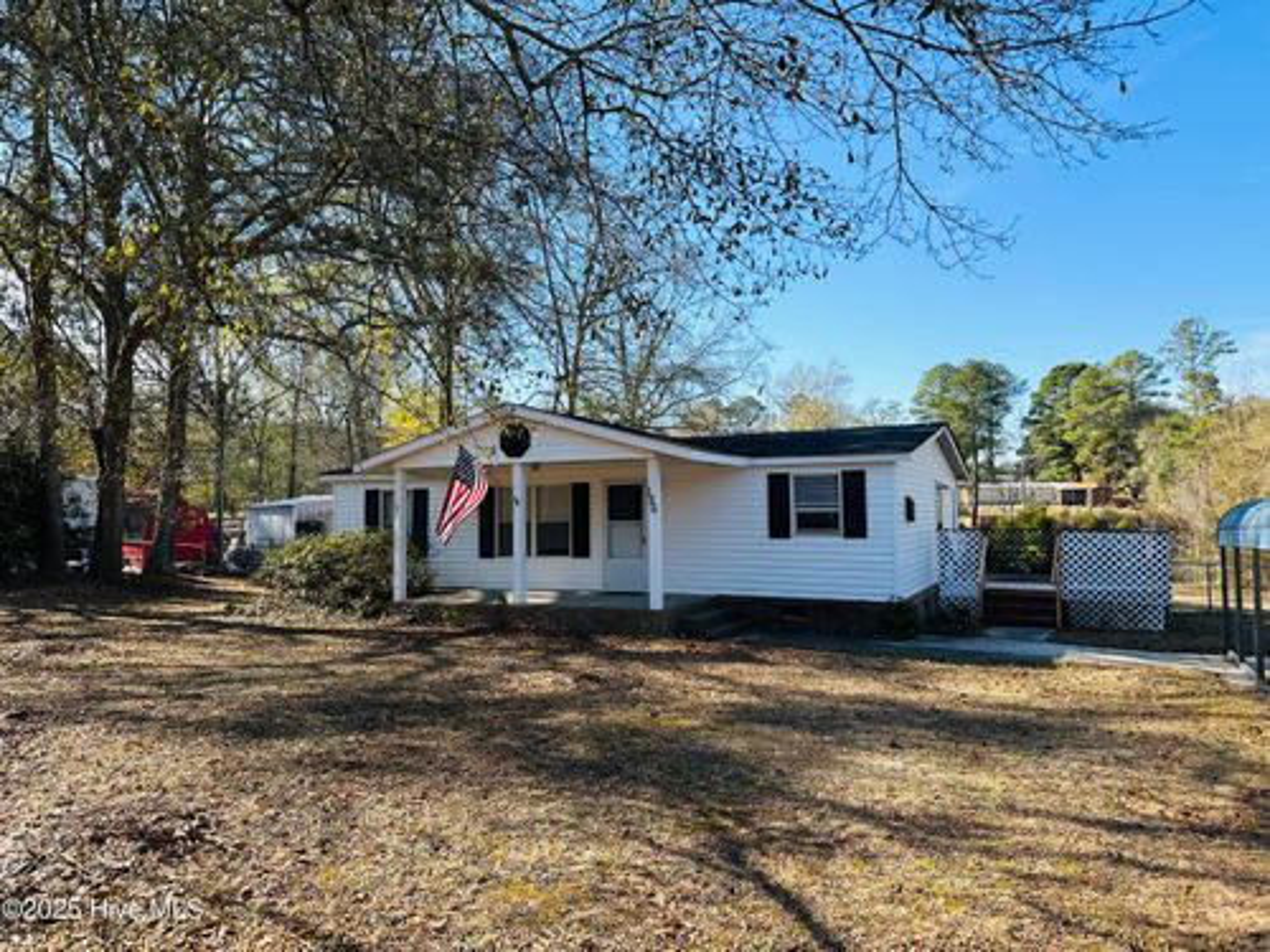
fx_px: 881
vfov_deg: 56.8
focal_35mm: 24
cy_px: 476
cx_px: 635
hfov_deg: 71.6
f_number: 1.78
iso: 80
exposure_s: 1/1692
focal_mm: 6.86
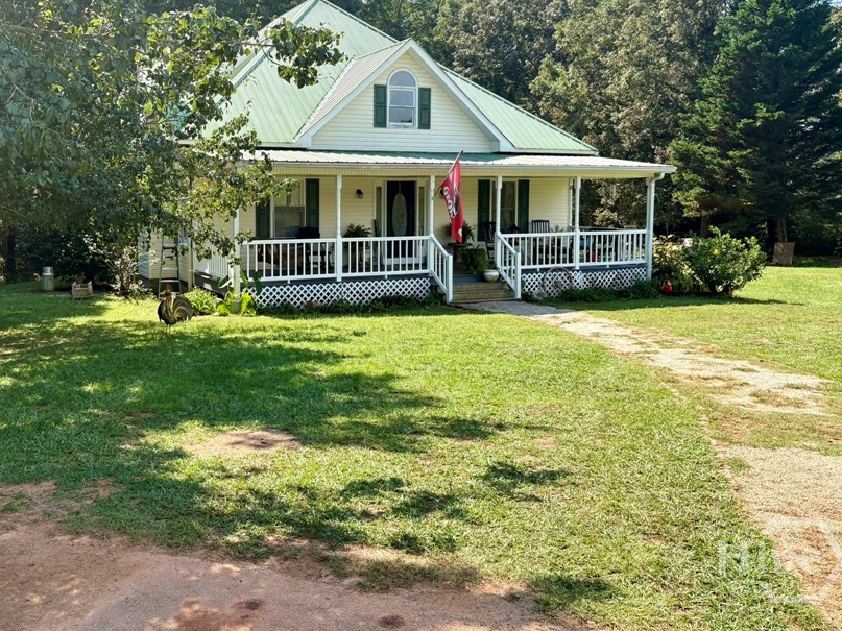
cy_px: 240
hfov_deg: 54.9
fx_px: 803
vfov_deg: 42.6
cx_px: 328
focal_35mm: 33
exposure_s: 1/1550
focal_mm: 5.96
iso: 64
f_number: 1.6
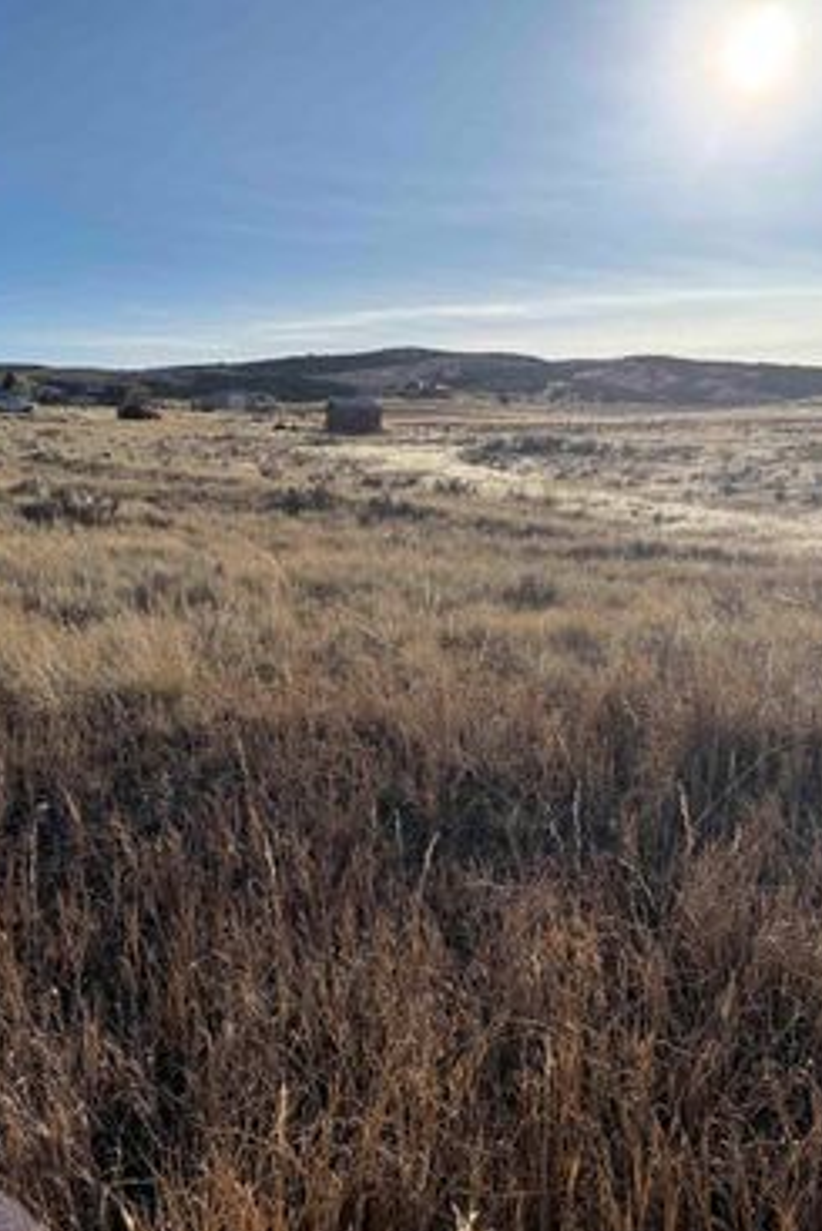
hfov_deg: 38.9
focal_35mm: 34
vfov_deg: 55.8
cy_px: 626
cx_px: 362
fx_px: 1163
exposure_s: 1/8130
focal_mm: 6.76
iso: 80
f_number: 1.78
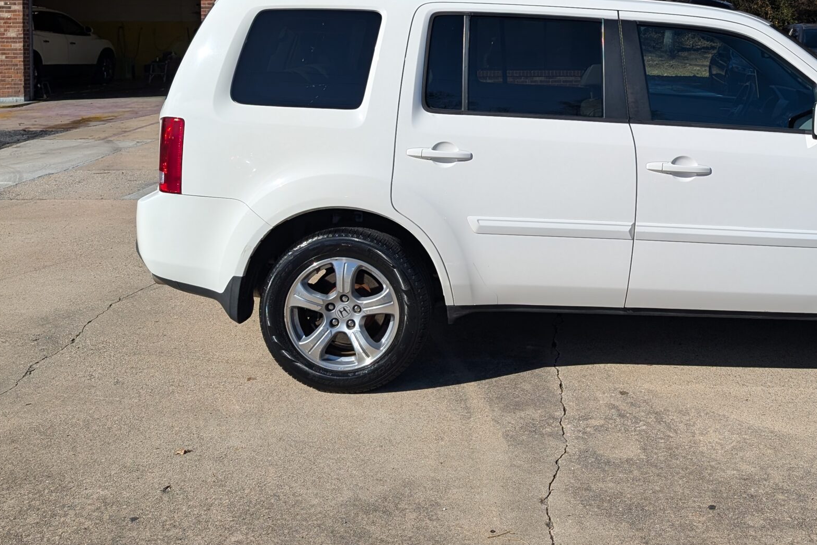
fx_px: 930
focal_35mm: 41
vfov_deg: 31.4
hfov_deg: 45.6
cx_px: 623
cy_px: 76
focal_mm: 6.9
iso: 21
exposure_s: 1/2037
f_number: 1.68
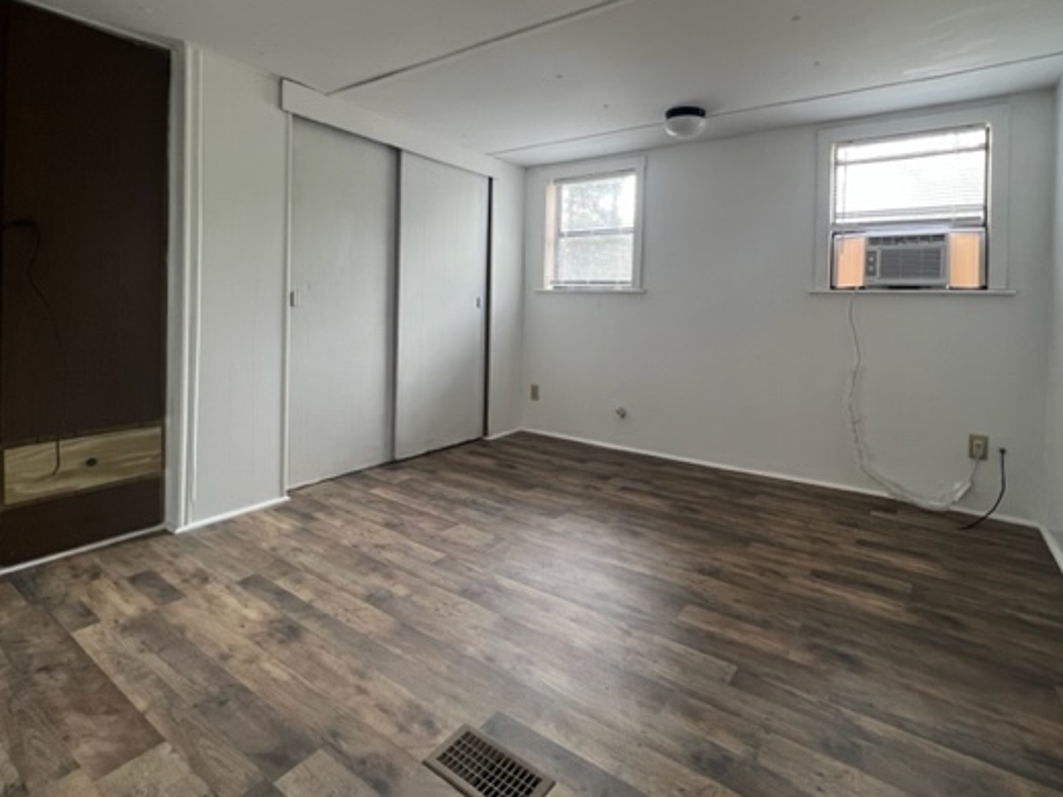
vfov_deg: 77.2
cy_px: 317
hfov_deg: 93.9
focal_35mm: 16
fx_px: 491
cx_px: 607
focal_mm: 1.57
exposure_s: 1/120
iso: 200
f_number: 1.8
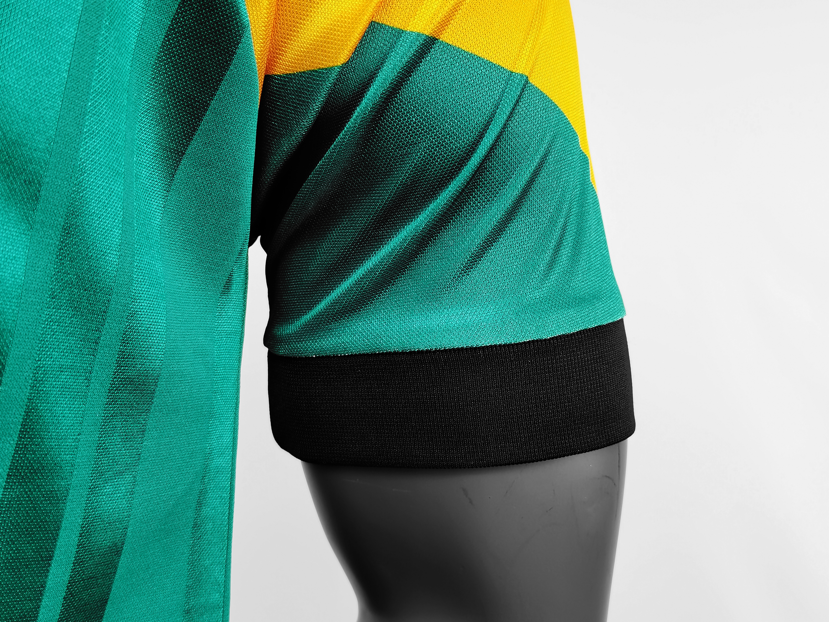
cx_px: 414
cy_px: 311
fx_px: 886
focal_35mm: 37
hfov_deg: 50.1
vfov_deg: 38.7
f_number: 1.8
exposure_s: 1/50
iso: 200
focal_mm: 5.58
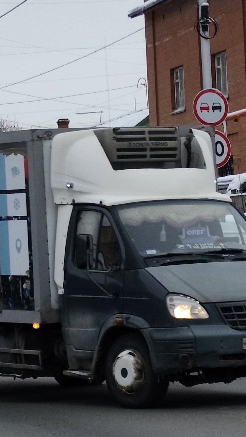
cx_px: 90
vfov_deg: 31.4
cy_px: 219
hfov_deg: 18.0
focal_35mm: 67
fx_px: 777
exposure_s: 1/205
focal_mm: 6.19
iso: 50
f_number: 1.65
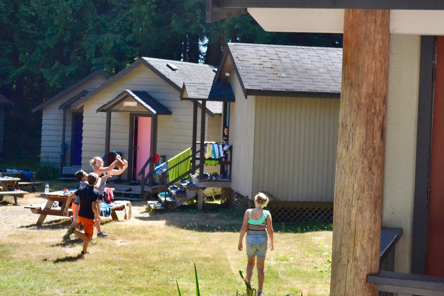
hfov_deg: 24.8
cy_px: 104
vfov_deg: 16.6
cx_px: 226
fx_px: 1011
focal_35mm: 82
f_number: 5
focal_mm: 38
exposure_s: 1/1600
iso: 800
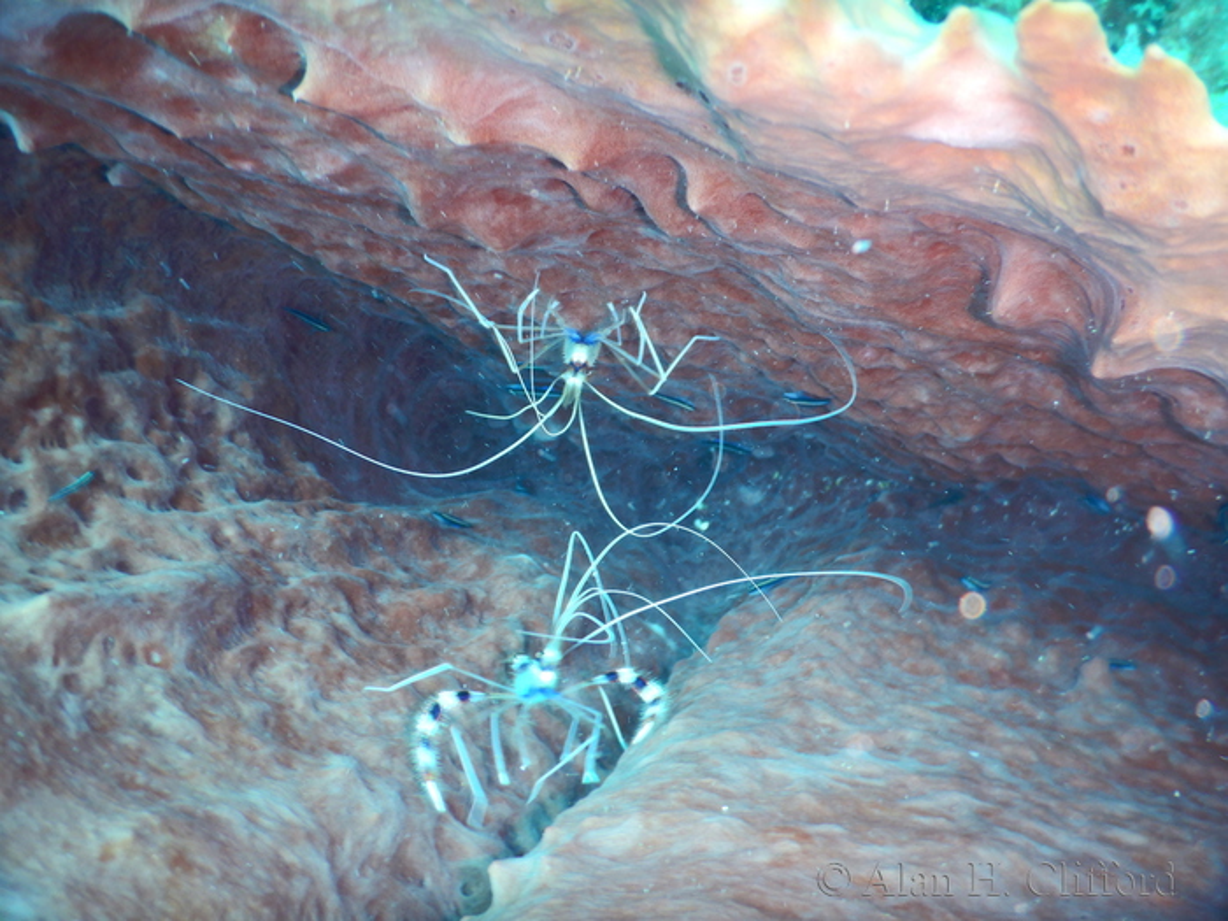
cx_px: 614
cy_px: 460
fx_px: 1029
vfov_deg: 48.2
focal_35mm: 29
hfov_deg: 61.7
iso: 125
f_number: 2.8
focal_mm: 5.1
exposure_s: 1/40
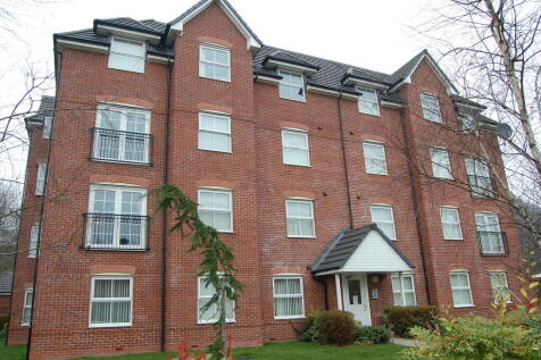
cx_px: 270
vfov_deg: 47.9
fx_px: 406
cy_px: 180
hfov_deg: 67.4
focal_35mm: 27
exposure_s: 1/200
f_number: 7.1
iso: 200
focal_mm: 18
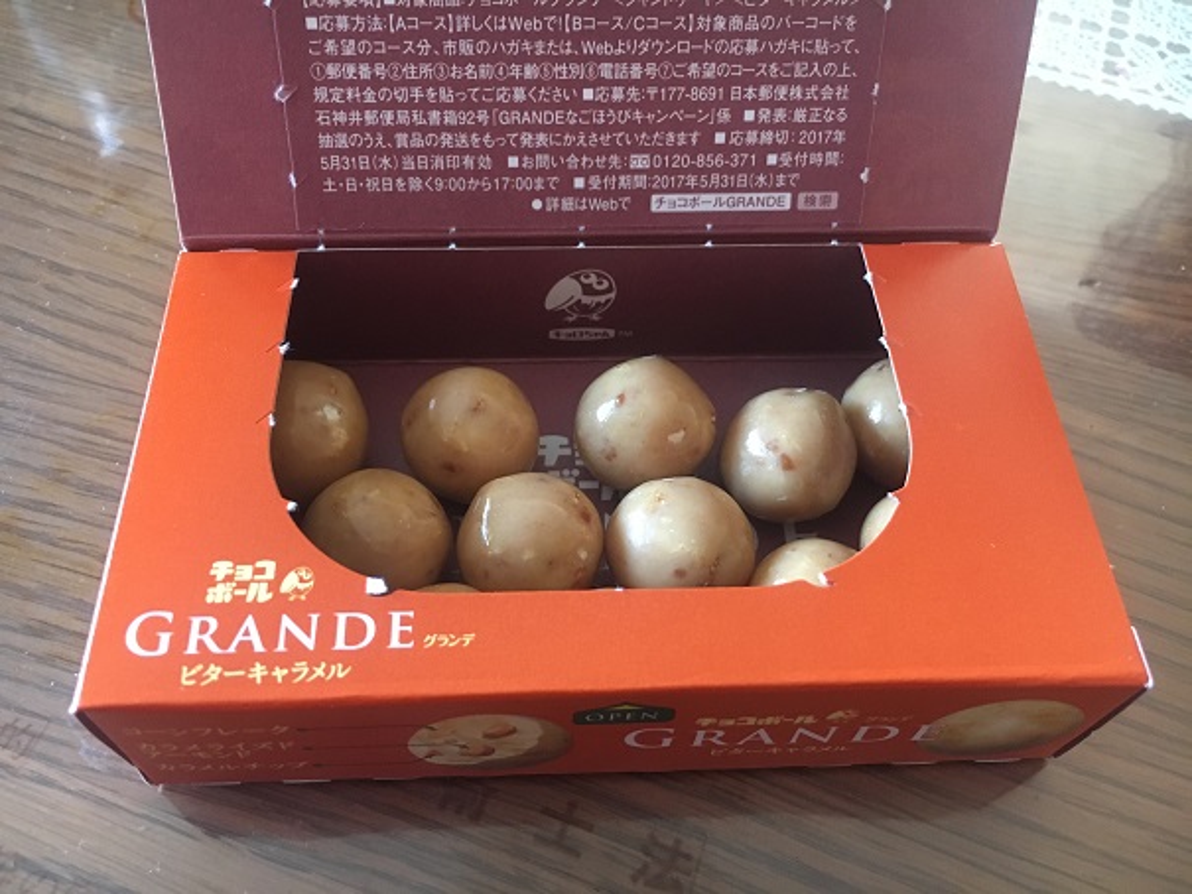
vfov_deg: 48.2
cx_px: 596
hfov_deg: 61.6
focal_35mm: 29
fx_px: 999
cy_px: 447
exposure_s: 1/15
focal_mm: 4.15
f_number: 2.2
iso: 200
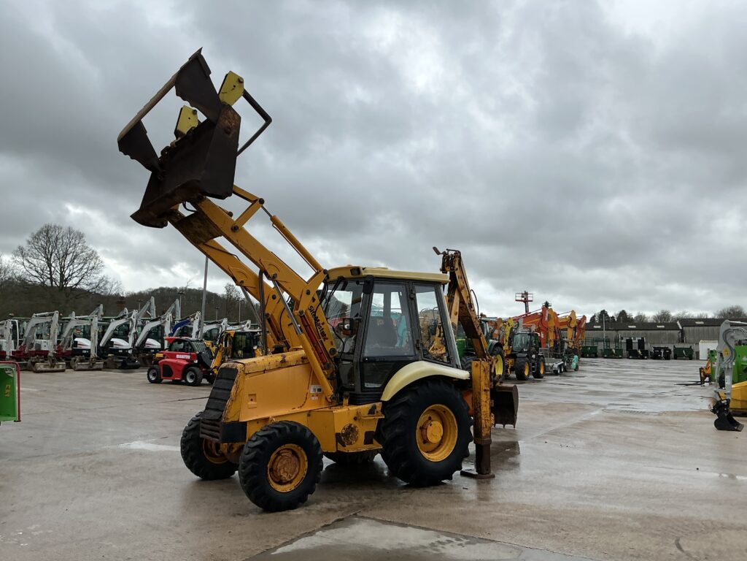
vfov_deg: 49.7
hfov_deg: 63.4
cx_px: 374
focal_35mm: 28
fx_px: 604
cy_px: 280
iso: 25
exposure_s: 1/1311
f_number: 1.8
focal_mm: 3
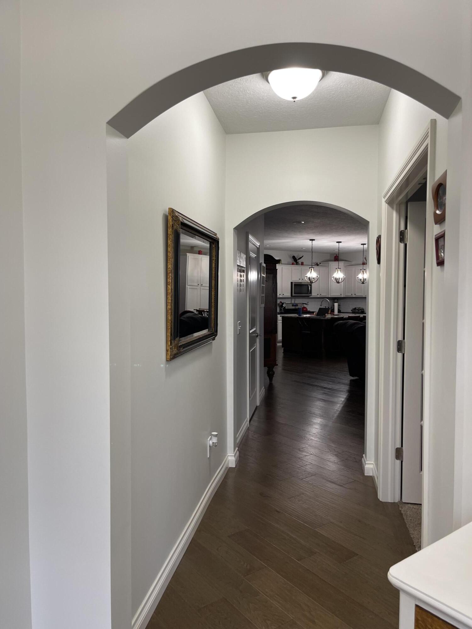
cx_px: 236
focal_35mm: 25
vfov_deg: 69.4
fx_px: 455
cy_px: 314
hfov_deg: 54.9
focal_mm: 5.1
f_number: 1.6
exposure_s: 1/60
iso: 80
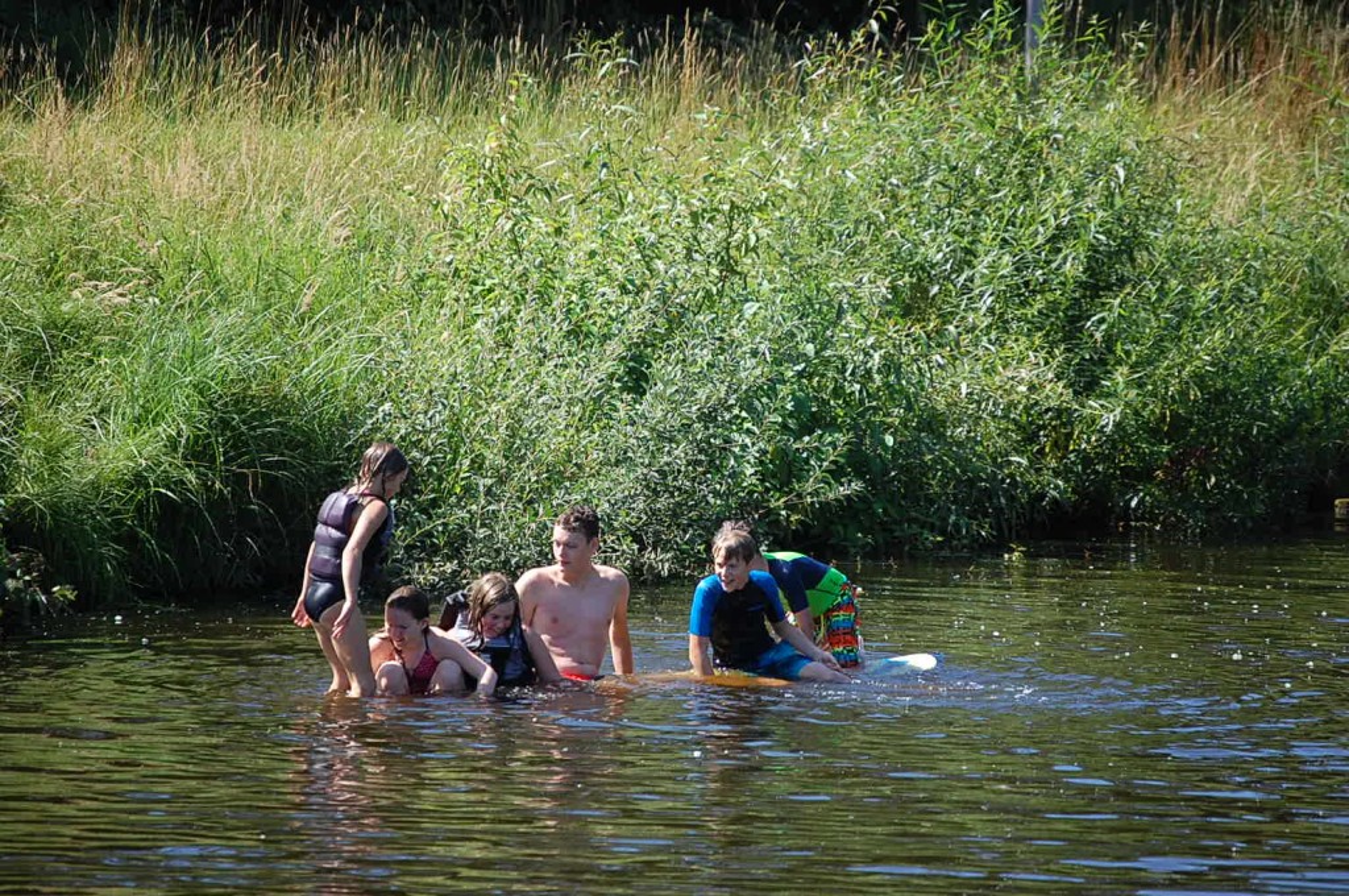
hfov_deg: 7.4
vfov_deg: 4.9
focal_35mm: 278
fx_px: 10385
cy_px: 448
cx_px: 674
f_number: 5.6
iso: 400
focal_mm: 185
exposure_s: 1/640
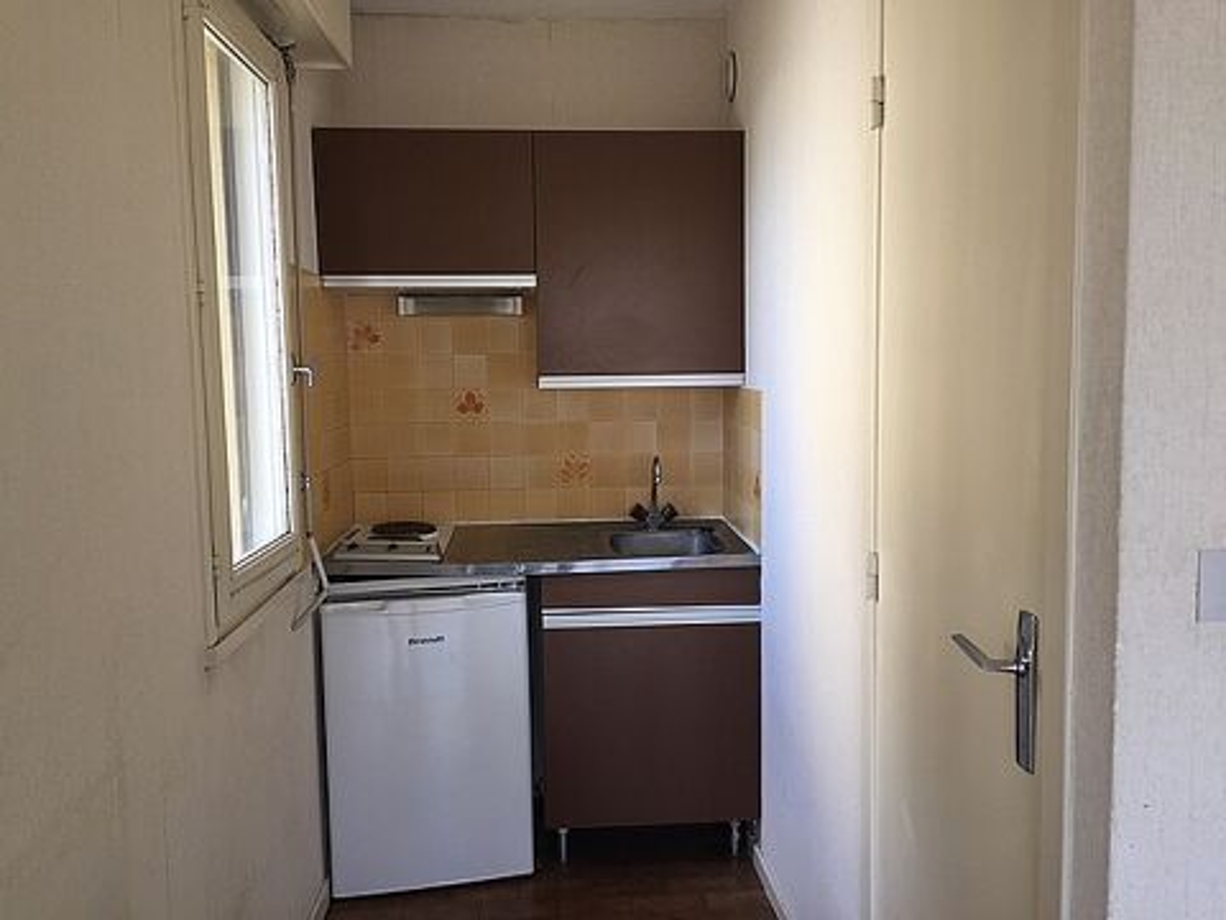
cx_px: 613
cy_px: 460
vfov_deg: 48.2
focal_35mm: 29
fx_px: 1027
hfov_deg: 61.7
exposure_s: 1/50
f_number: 2.2
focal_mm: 4.15
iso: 32
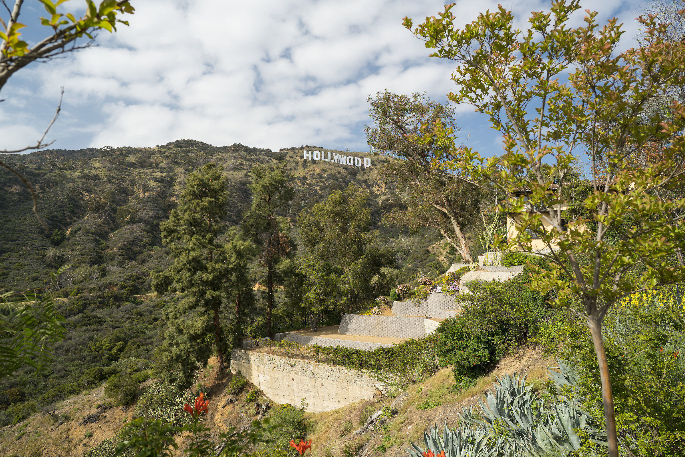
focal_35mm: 25
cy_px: 228
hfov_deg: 71.5
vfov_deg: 51.3
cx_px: 342
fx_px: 476
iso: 100
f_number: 8
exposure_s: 1/80
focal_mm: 25
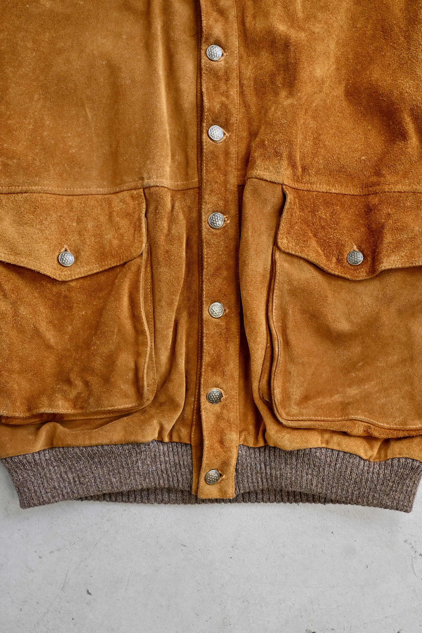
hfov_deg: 45.6
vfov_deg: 64.6
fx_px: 501
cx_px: 211
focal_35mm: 28
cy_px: 316
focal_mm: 19
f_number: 5
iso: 1000
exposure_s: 1/100
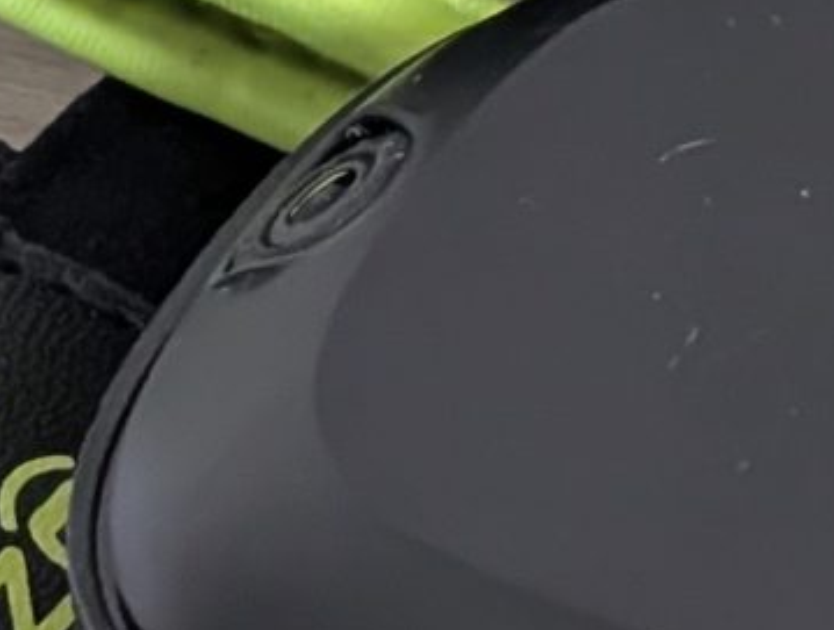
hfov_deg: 5.6
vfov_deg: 4.3
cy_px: -91
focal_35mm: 349
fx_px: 8428
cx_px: -60
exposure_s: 1/28.4
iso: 187
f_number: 1.68
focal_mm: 6.9
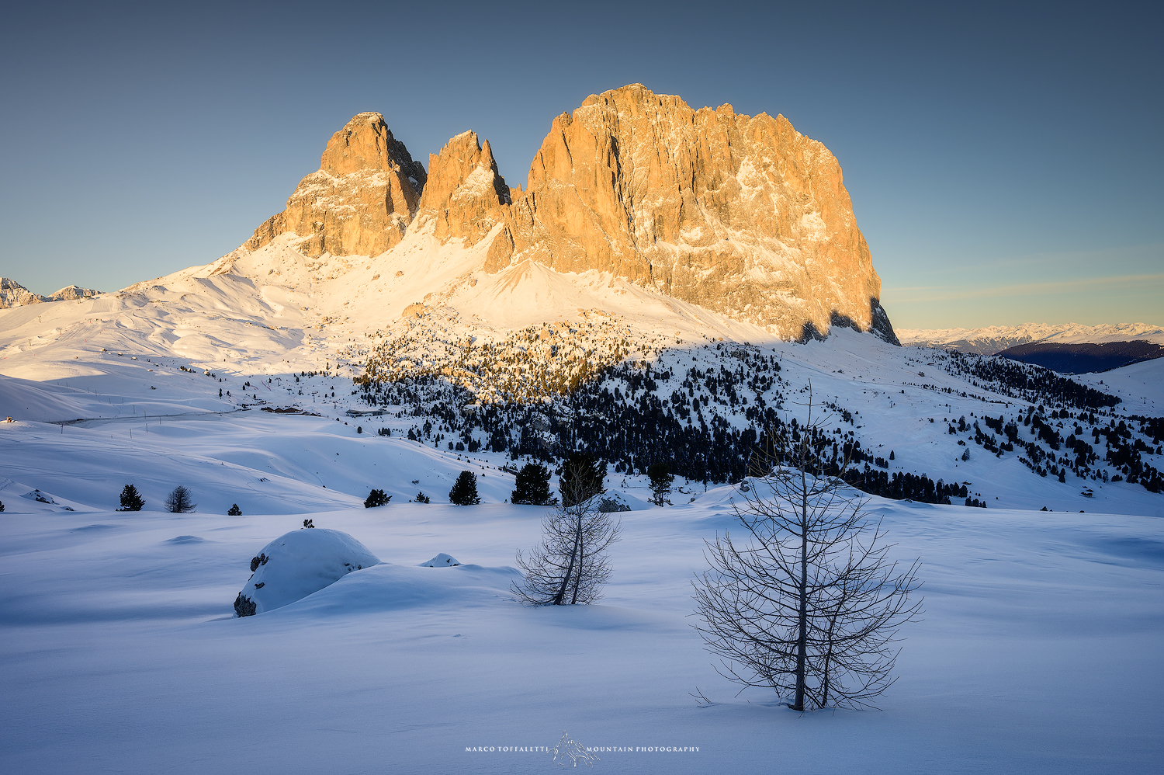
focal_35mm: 22
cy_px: 388
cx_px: 582
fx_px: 711
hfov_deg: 78.6
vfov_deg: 57.2
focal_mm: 22
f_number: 11
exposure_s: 1/60
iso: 100
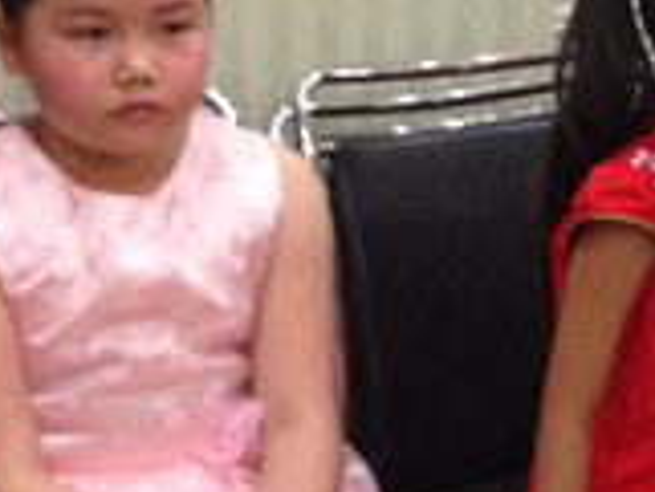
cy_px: 33
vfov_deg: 12.0
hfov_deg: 14.7
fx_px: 2329
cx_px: 1033
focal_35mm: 123
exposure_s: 1/20
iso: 250
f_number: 2.4
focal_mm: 4.13
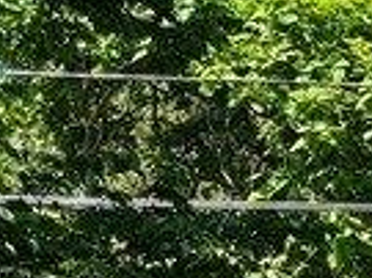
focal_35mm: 182
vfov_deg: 7.9
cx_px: 1339
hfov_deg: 8.1
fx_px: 1954
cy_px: 490
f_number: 1.78
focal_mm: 6.76
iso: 80
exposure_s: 1/1597
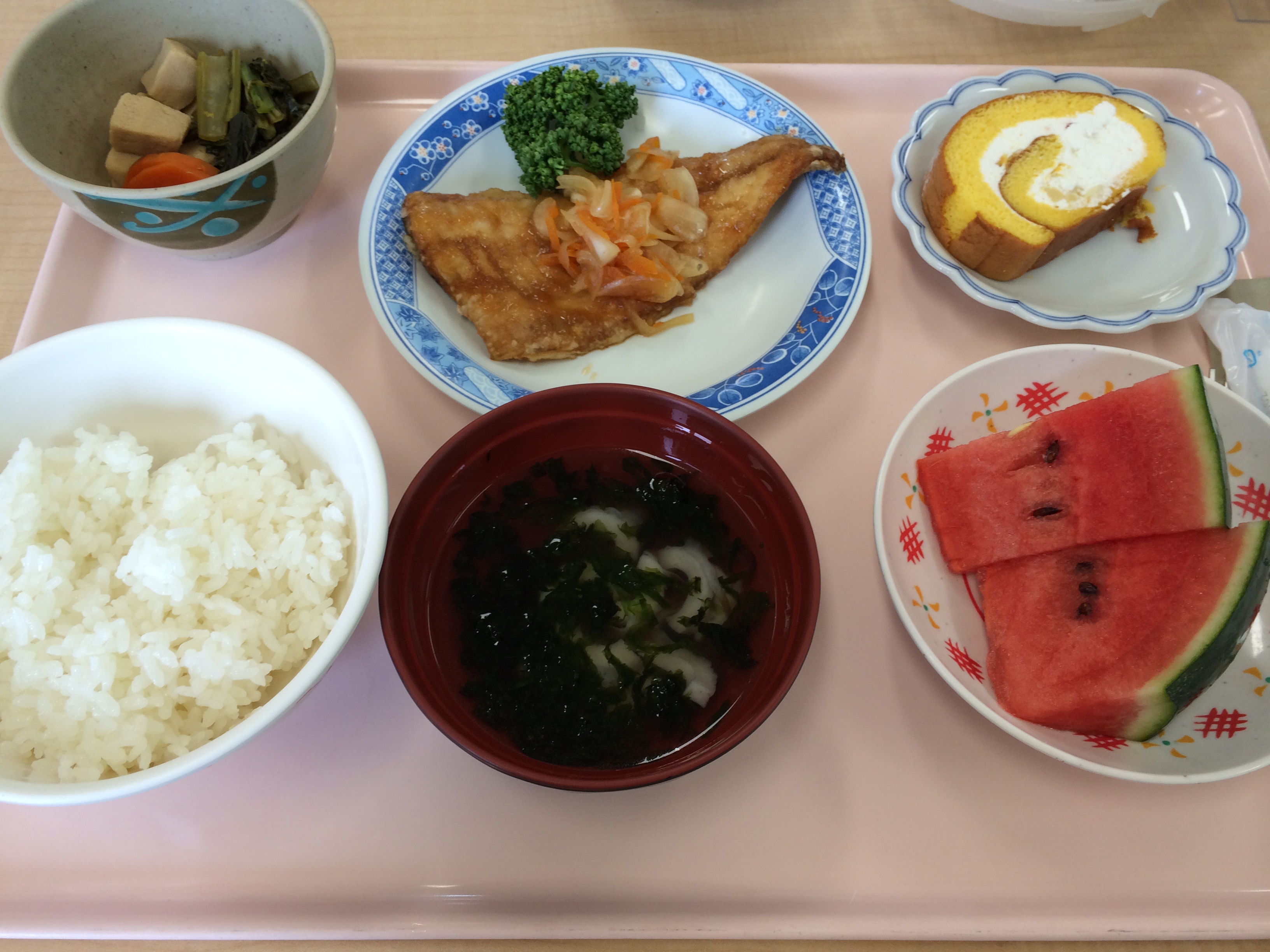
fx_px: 1101
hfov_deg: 60.0
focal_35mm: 30
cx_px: 635
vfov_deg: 46.8
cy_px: 476
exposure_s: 1/60
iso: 40
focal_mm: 4.12
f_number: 2.2
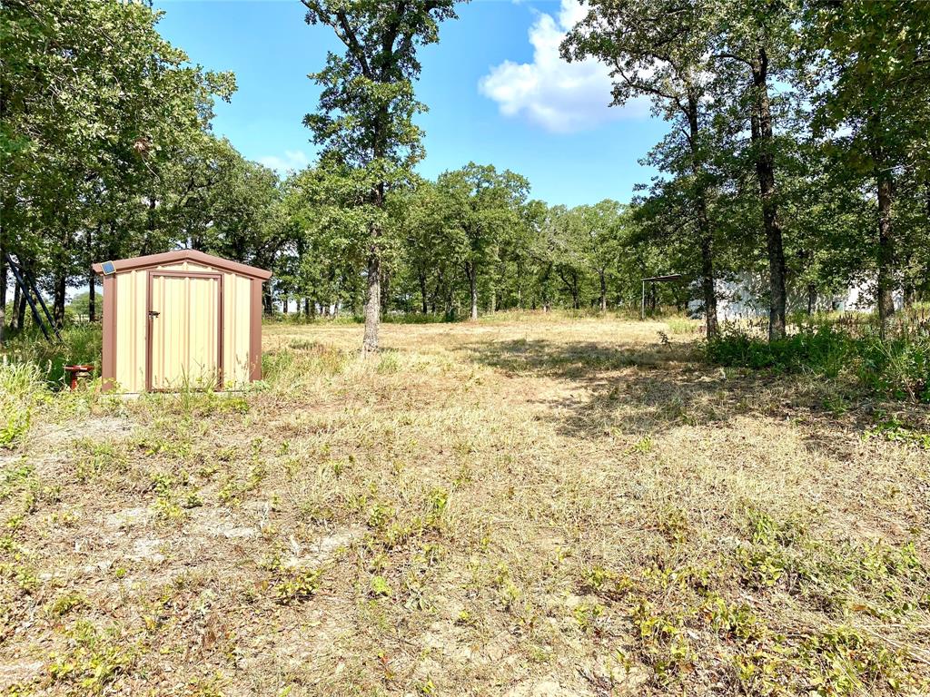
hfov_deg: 67.3
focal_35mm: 26
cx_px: 465
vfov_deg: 53.1
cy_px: 348
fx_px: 699
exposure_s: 1/2268
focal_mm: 4.25
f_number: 1.8
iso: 32
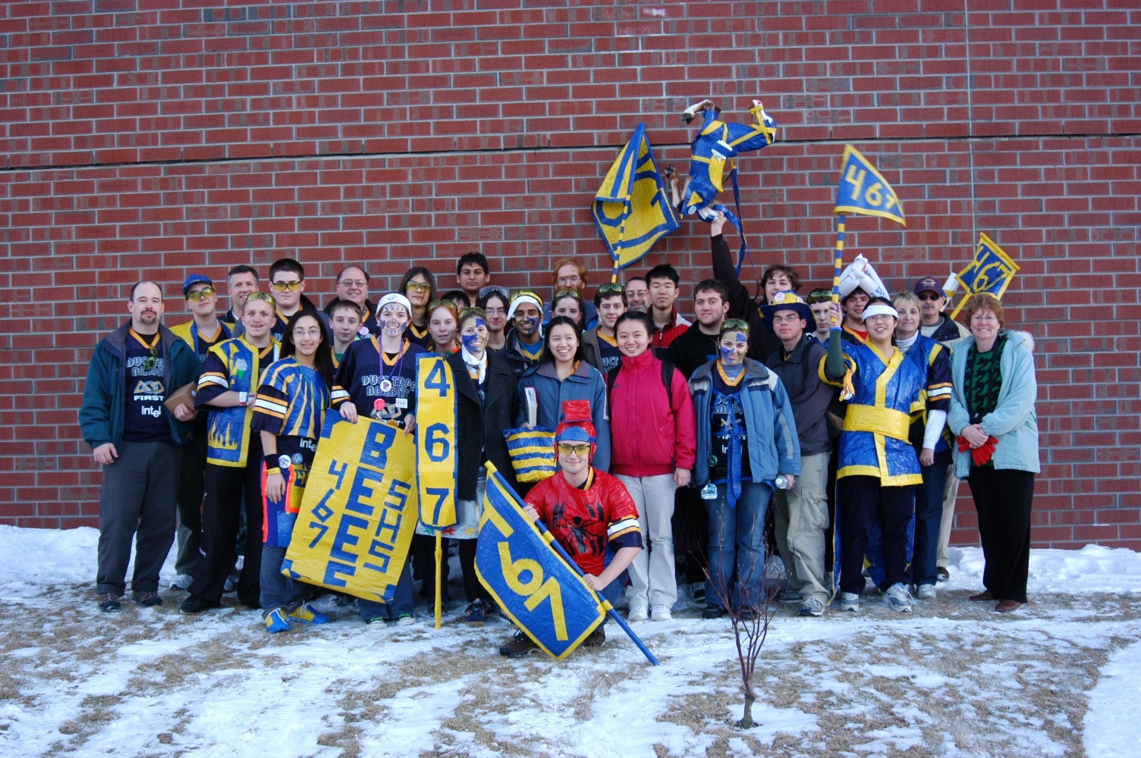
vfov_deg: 31.8
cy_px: 379
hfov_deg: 46.4
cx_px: 570
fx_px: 1330
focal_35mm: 42
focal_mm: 28
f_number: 3.5
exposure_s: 1/50
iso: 200
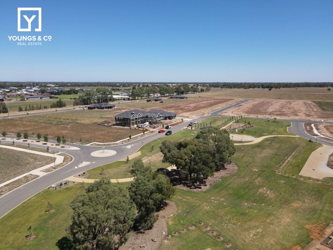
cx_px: 166
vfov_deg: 56.8
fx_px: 231
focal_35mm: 24
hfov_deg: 71.6
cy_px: 125
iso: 100
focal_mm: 4.5
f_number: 2.8
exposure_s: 1/725
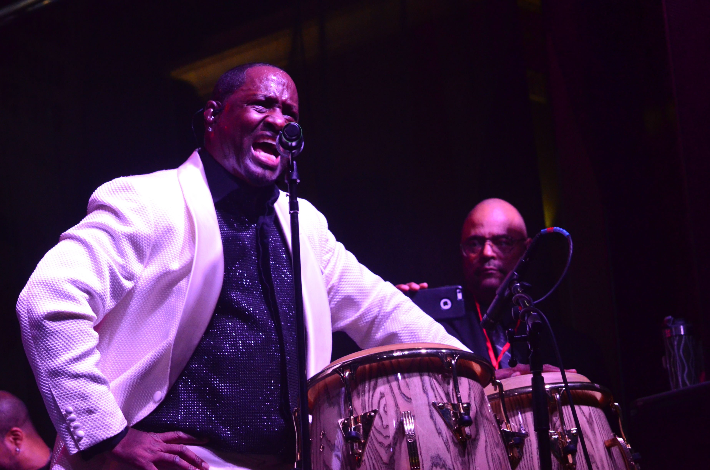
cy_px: 235
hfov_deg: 17.5
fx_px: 2303
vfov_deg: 11.7
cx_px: 355
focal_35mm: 117
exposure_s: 1/100
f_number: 8
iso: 3200
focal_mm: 78
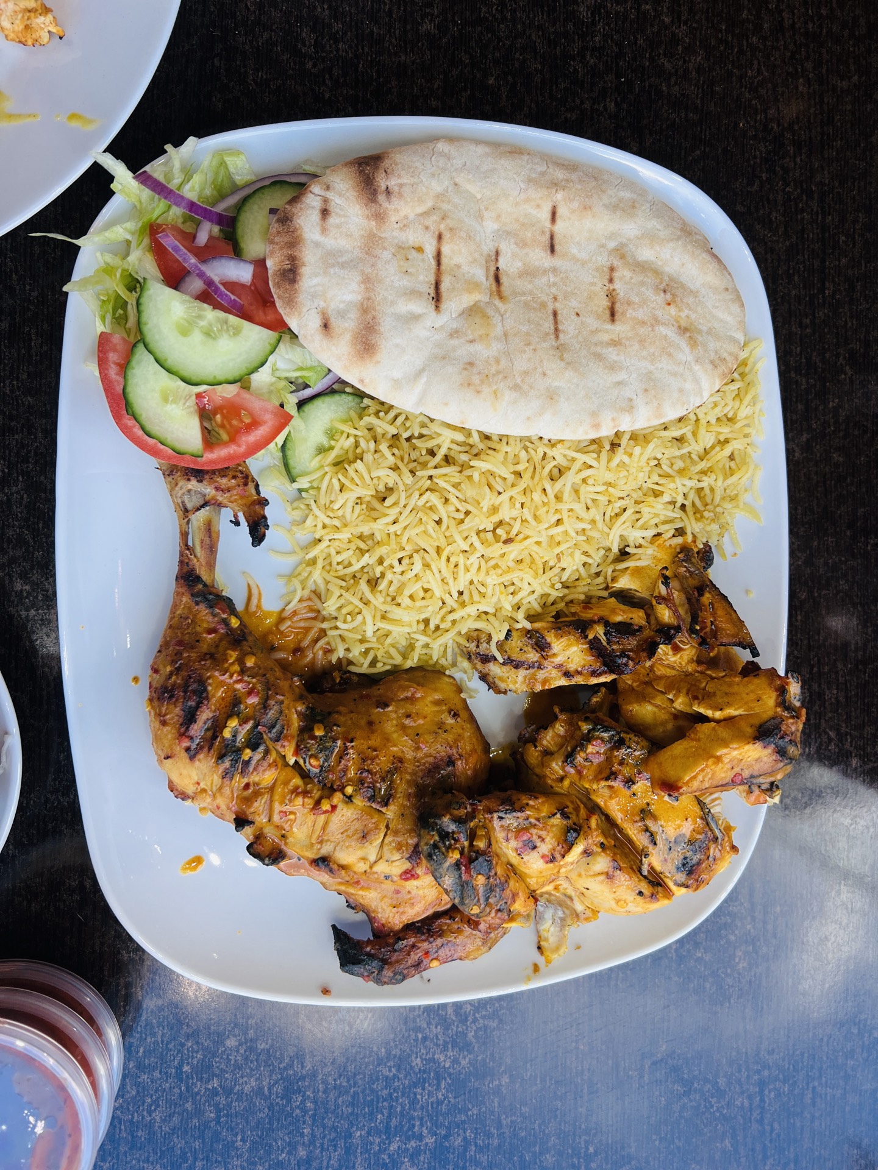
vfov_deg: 67.3
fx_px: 879
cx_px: 439
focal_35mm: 26
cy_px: 585
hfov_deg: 53.1
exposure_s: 1/247
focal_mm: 5.7
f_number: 1.5
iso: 40
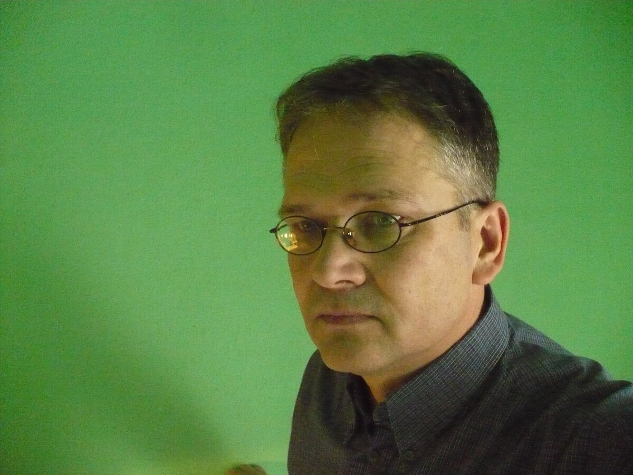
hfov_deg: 50.1
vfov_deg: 38.7
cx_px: 316
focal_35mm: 37
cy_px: 238
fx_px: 677
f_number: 2.8
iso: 1250
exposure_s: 1/15
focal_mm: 6.1
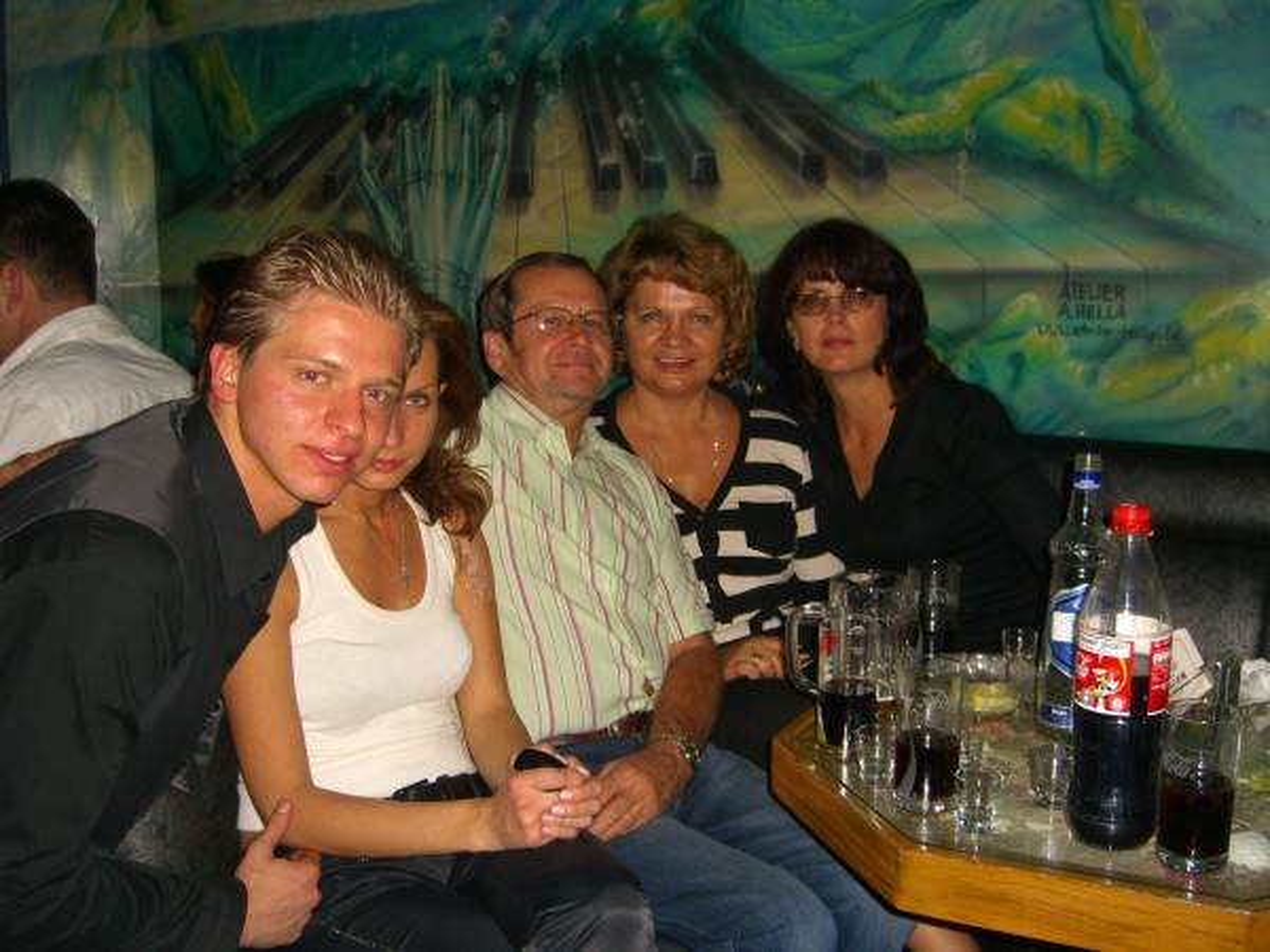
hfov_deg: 49.0
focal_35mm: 38
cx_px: 635
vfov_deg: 37.7
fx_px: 1394
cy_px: 476
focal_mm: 7.9
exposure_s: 1/60
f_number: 2.8
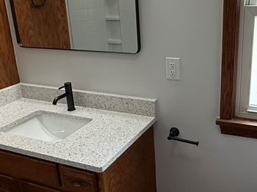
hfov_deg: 45.3
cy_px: 86
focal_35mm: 41
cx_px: 166
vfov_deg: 35.1
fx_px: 304
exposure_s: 1/120
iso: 160
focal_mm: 2.22
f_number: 2.2
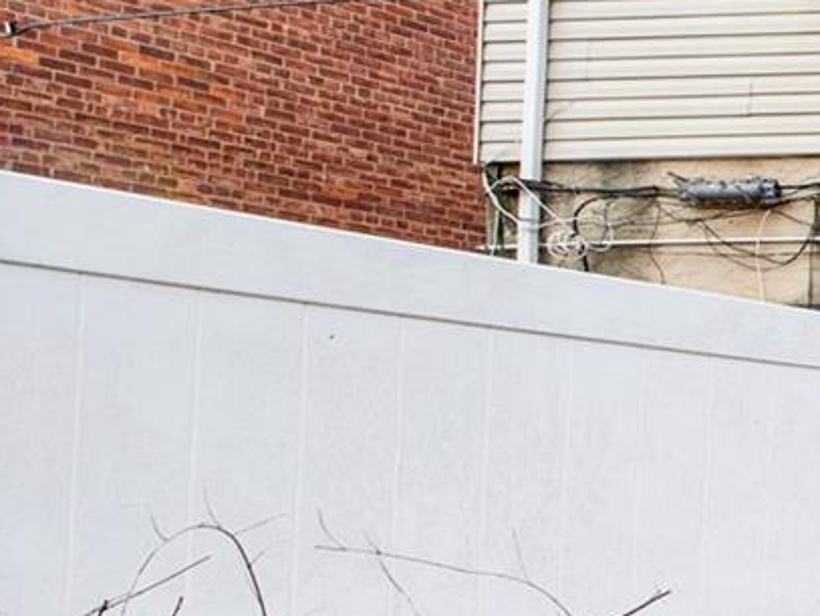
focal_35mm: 58
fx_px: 1375
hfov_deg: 14.6
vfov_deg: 25.1
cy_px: 422
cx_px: 2023
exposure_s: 1/60
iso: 100
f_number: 9
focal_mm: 8
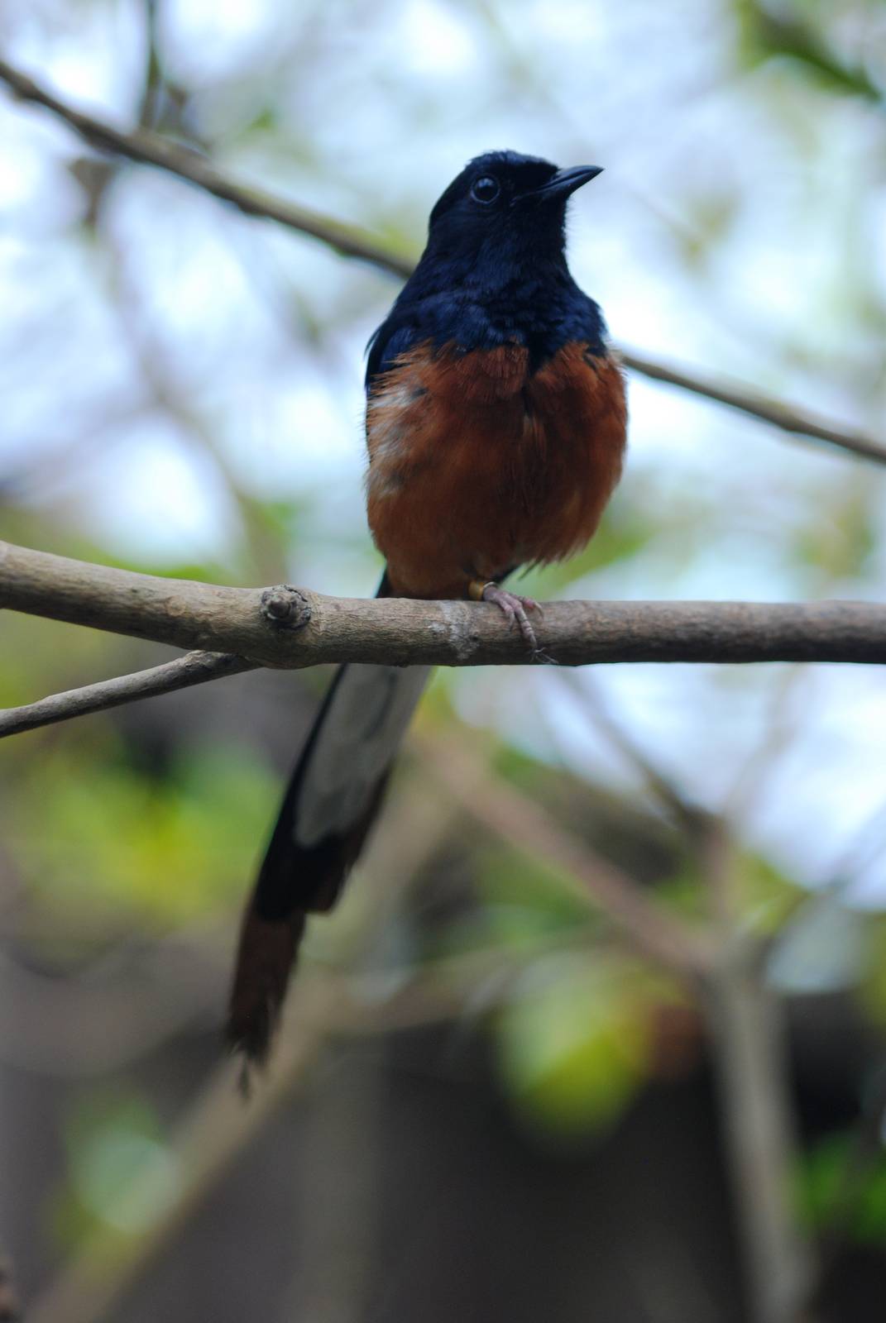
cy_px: 662
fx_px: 5522
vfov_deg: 13.7
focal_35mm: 150
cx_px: 443
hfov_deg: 9.2
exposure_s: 1/125
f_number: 4.2
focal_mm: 100
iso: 400
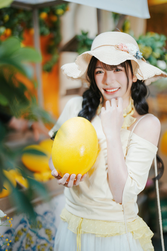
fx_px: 348
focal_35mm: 50
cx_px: 84
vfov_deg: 39.6
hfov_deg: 27.0
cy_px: 126
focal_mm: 50
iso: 400
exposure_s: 1/2000
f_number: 1.2
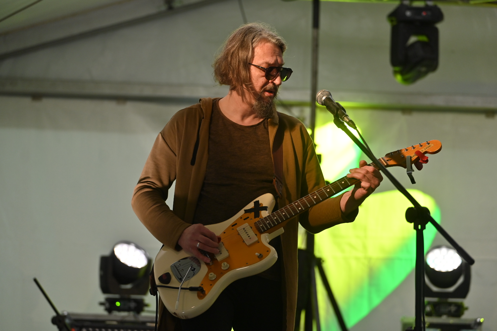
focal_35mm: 105
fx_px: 1449
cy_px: 166
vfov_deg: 13.0
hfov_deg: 19.5
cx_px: 248
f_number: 2.8
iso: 560
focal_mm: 105
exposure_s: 1/640
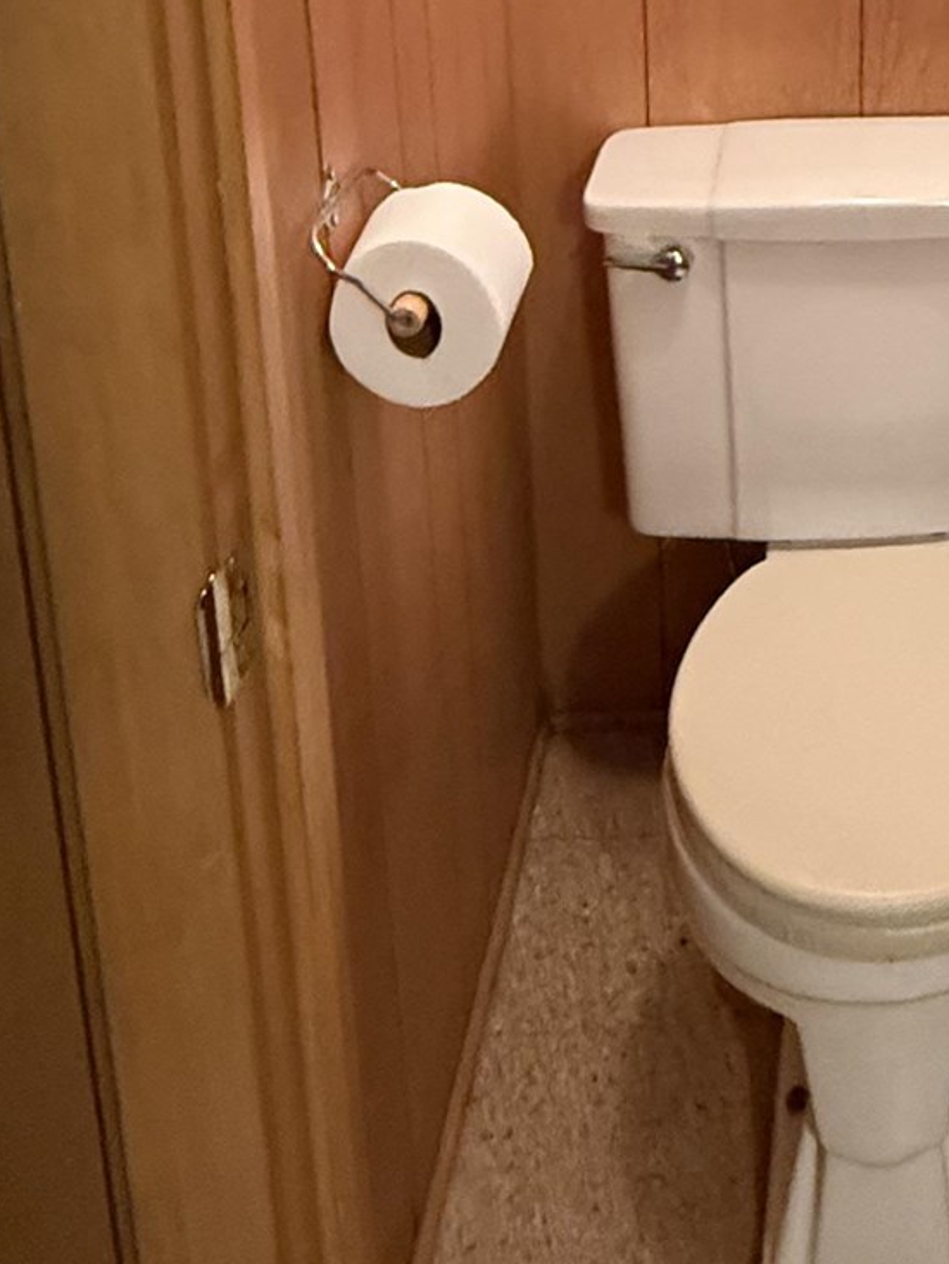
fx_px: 1608
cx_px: 985
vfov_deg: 37.4
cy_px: -57
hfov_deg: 30.2
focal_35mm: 44
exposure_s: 1/60
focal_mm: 2.22
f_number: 2.2
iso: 640
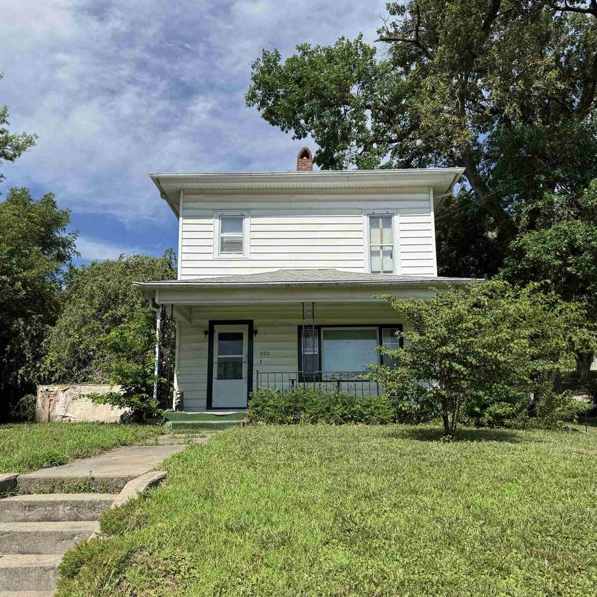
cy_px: 301
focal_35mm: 29
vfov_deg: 55.6
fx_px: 566
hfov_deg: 55.6
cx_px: 300
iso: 80
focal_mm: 6.76
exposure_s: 1/5348
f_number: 1.78
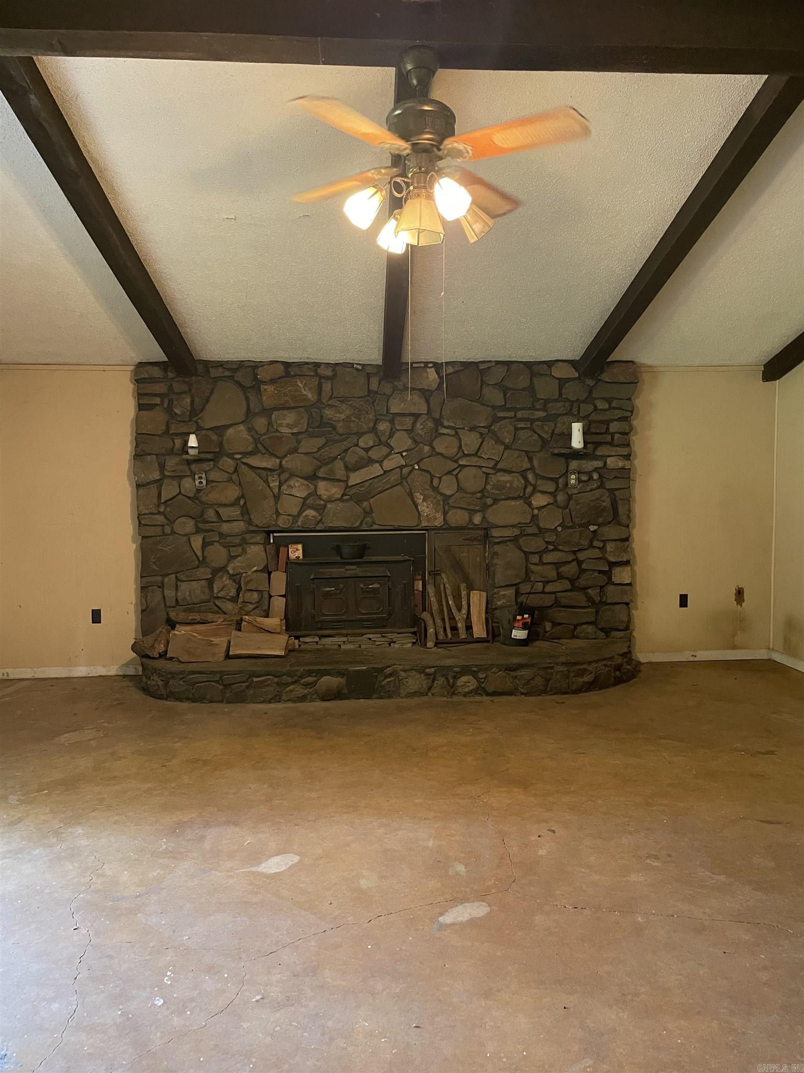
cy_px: 536
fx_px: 805
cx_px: 402
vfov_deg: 67.3
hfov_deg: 53.1
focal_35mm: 26
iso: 500
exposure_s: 1/30
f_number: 1.6
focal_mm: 4.2
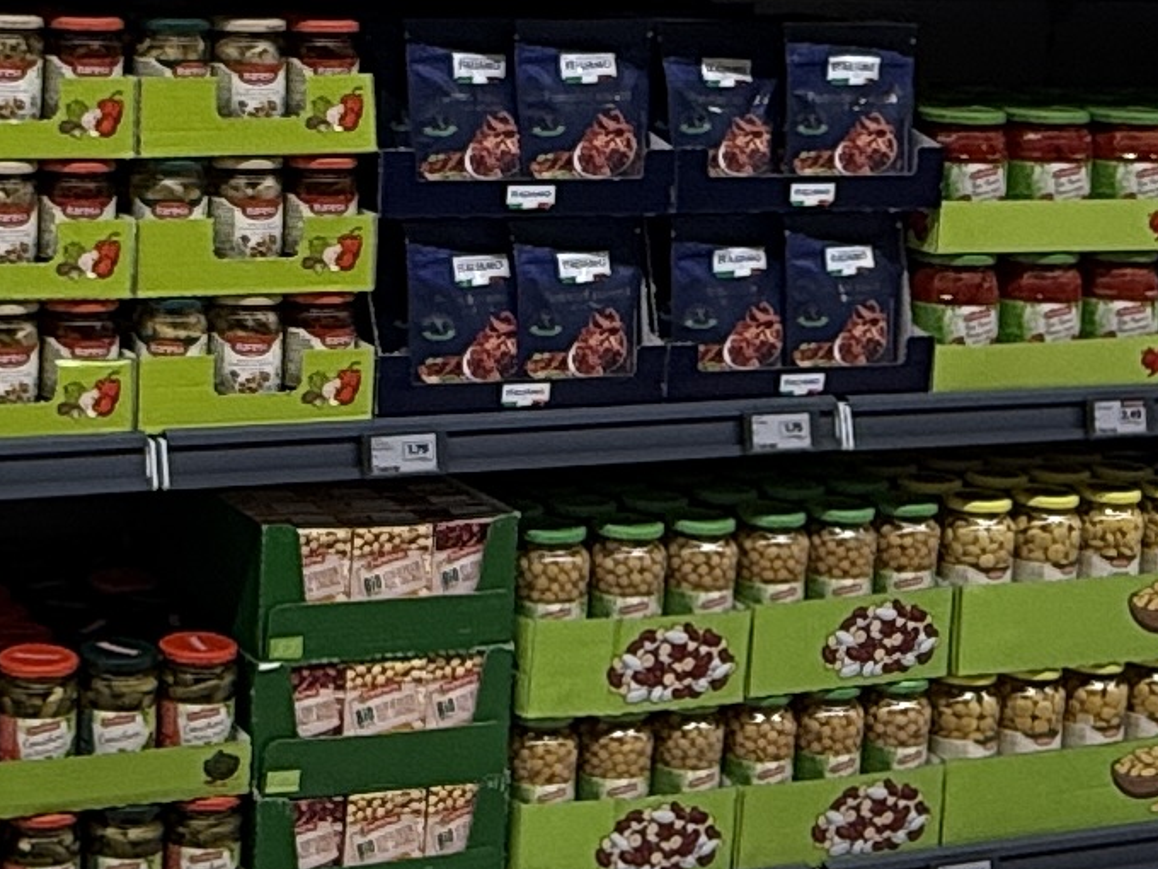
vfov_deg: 17.7
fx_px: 2777
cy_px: 199
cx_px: 392
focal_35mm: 83
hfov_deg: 23.5
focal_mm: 2.22
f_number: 2.2
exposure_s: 1/99
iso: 100
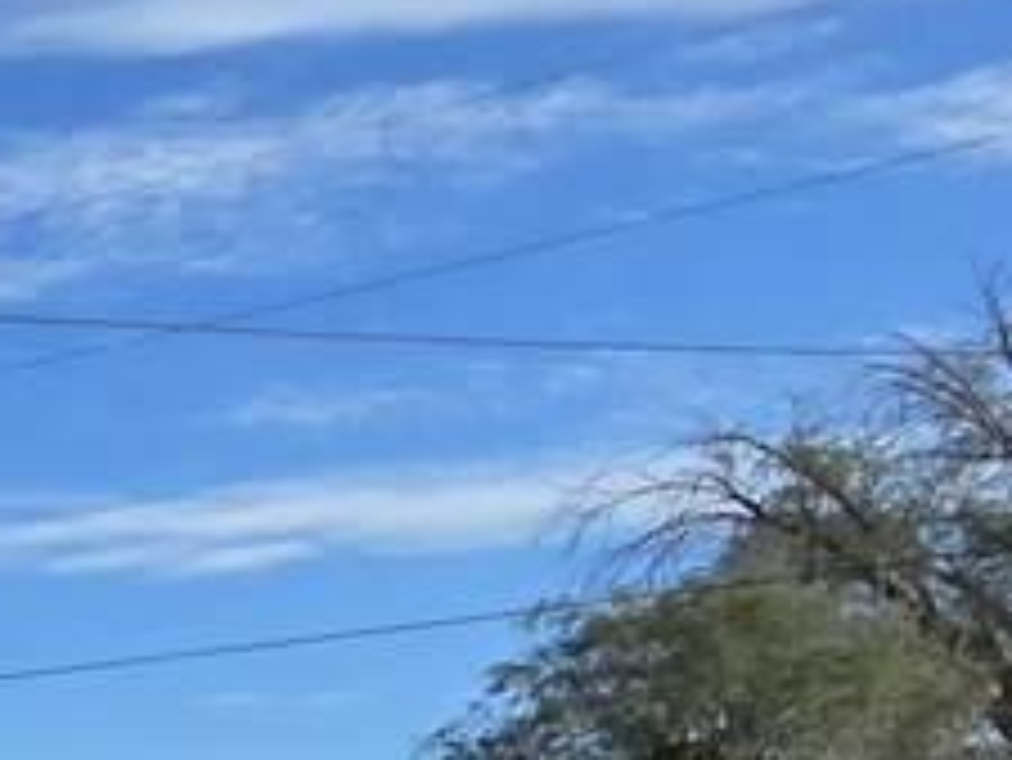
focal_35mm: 74
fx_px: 2165
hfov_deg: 12.5
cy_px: 1268
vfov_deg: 17.2
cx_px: -1835
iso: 50
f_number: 2.2
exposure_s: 1/2000
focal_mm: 2.2
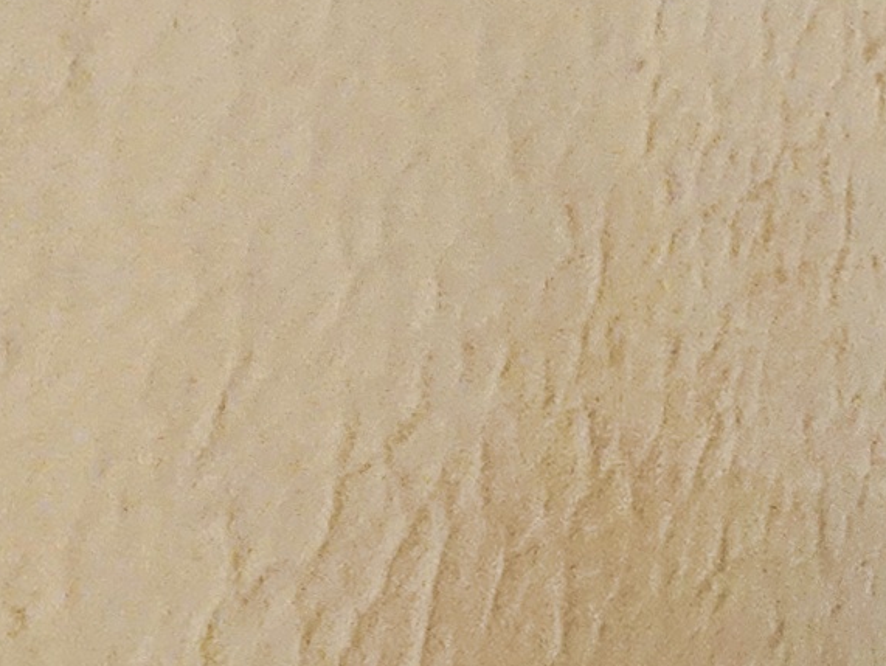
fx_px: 2331
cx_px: 1736
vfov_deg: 11.1
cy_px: -1268
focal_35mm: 91
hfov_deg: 16.6
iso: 320
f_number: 2.2
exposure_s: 1/60
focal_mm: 2.2
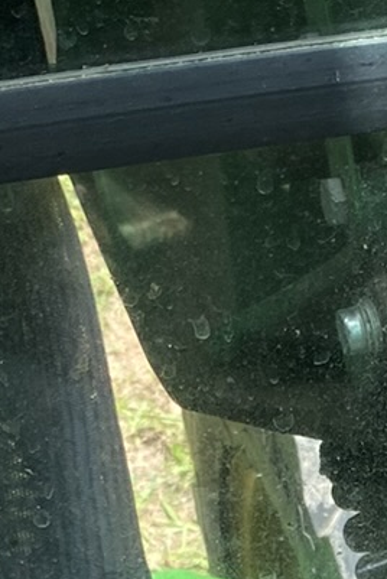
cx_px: 497
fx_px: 2221
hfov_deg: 9.8
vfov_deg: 14.1
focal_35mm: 138
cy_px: 814
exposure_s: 1/346
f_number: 1.8
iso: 32
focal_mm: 4.25
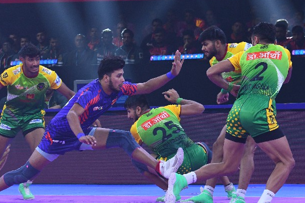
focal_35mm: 234
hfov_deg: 8.8
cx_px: 118
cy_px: 96
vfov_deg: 5.9
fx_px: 1981
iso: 2000
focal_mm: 95
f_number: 5.6
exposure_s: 1/1600
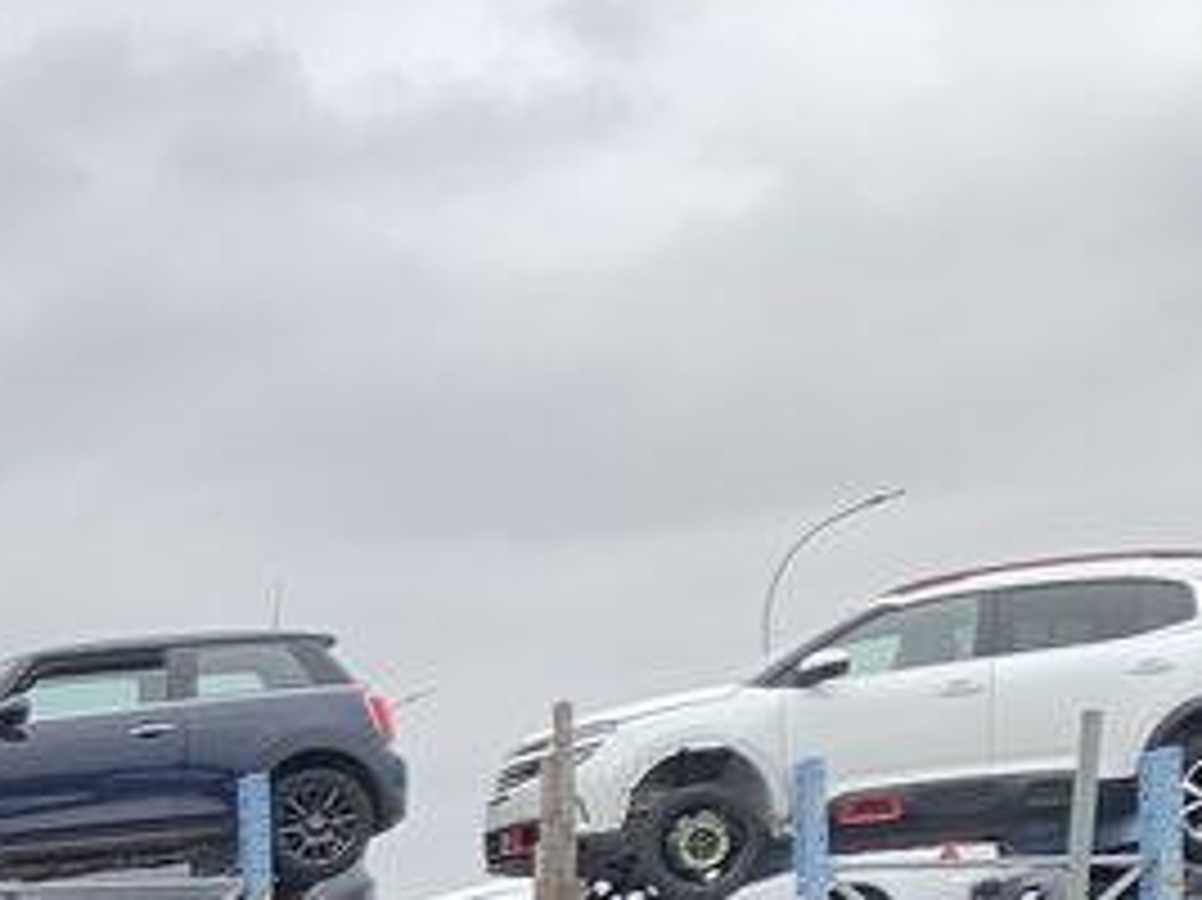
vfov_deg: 11.5
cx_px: -1004
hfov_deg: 14.6
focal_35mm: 117
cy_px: 1750
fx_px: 4061
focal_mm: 4.25
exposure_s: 1/467
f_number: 1.8
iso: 25
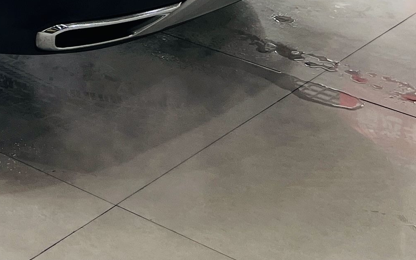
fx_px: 1247
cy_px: -325
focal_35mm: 110
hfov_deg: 17.5
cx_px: -157
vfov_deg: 10.5
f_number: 1.5
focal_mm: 5.7
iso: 80
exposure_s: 1/121
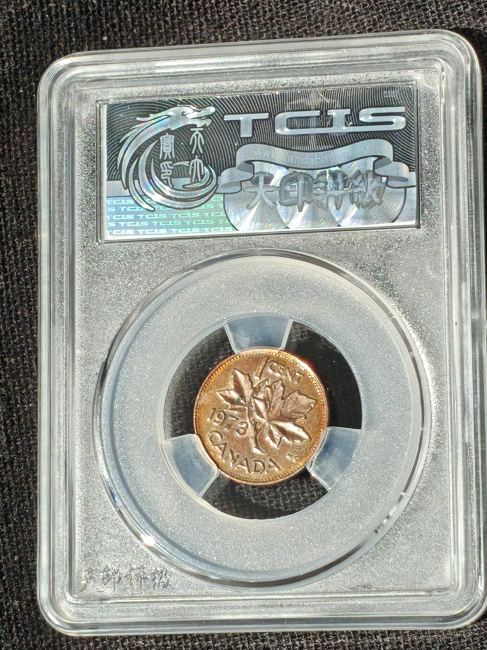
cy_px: 325
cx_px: 244
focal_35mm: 144
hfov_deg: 10.3
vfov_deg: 13.7
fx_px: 2701
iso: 50
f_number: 1.5
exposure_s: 1/1722
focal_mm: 4.94
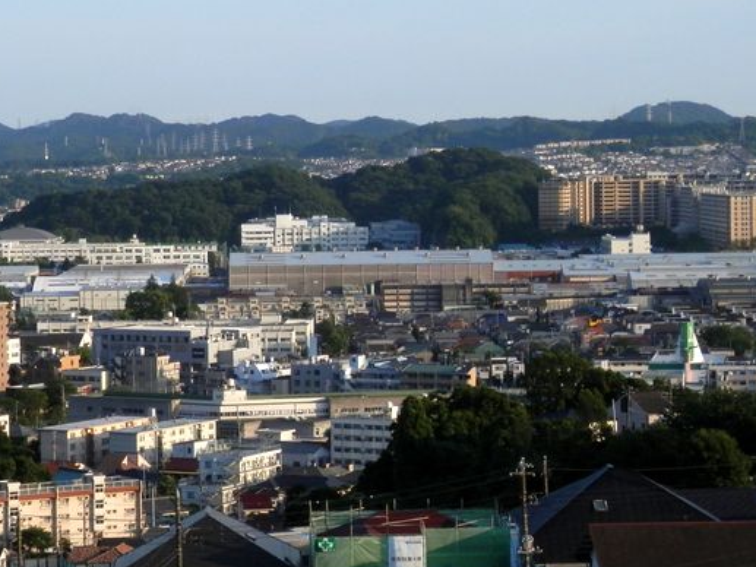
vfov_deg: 13.1
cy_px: 224
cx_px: 417
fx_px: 2468
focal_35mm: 113
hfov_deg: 17.4
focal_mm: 13.1
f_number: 4.5
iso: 80
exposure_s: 1/400
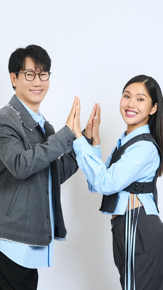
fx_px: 768
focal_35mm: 100
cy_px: 226
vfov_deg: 21.1
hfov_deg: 12.1
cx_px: 83
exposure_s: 1/125
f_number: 8
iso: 800
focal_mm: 50
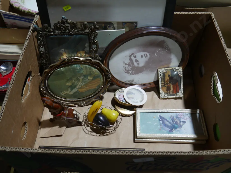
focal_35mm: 32
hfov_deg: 56.8
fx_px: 214
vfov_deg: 44.2
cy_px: 86
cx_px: 116
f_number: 3.6
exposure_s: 1/80
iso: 200
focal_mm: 16
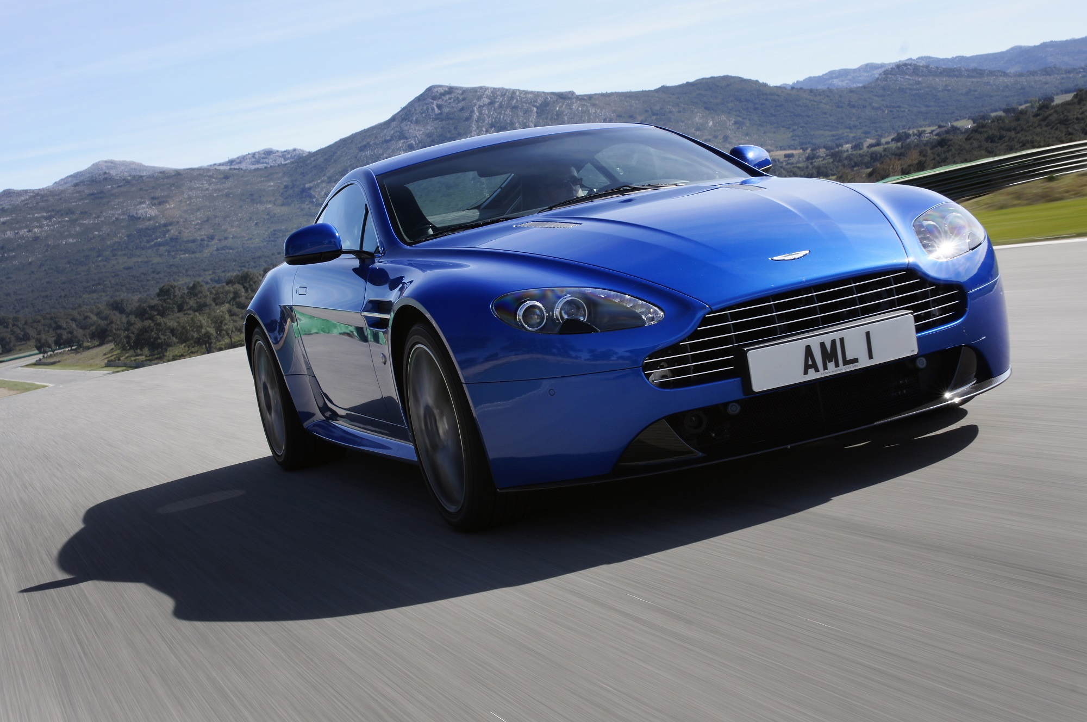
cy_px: 361
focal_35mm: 52
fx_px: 1583
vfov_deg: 25.7
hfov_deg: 37.9
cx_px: 544
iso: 100
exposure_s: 1/20
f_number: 16
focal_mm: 35
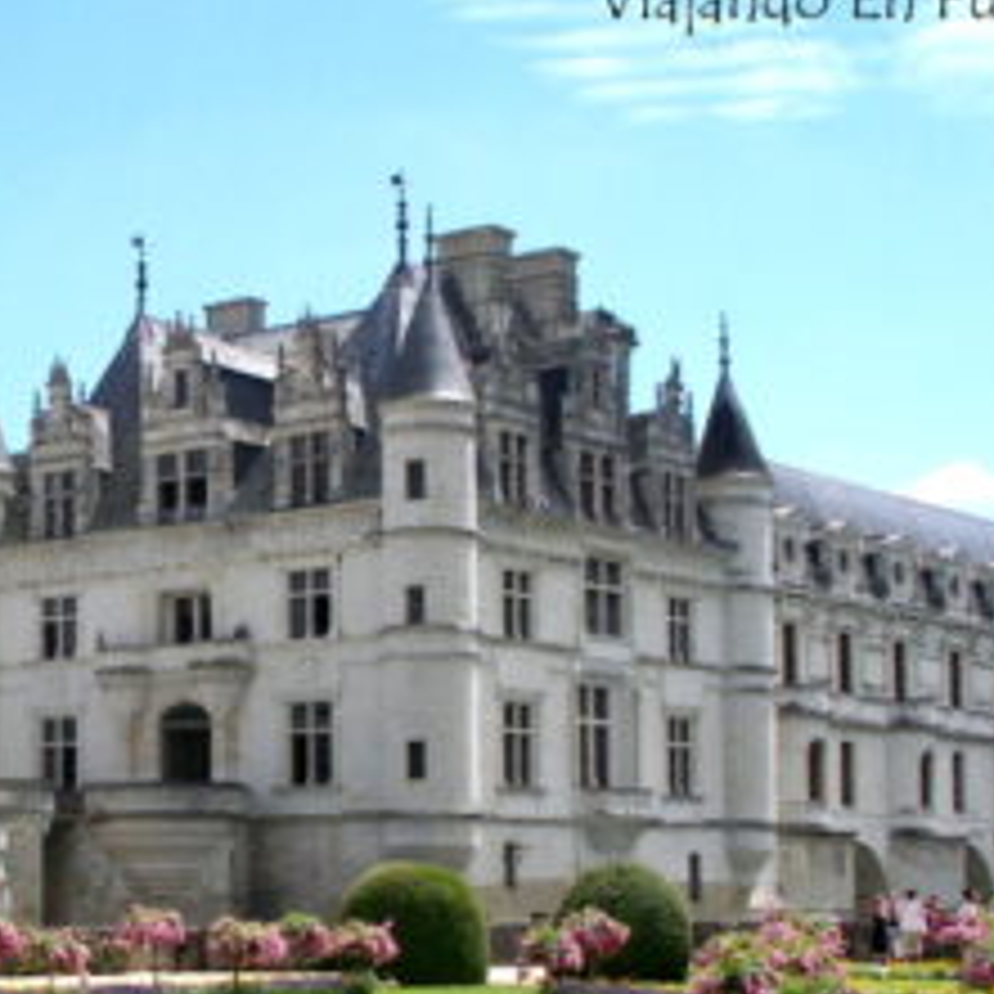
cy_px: 724
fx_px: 2307
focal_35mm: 71
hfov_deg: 23.5
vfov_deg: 24.1
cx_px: 54
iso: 80
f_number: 5.6
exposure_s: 1/250
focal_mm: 7.8
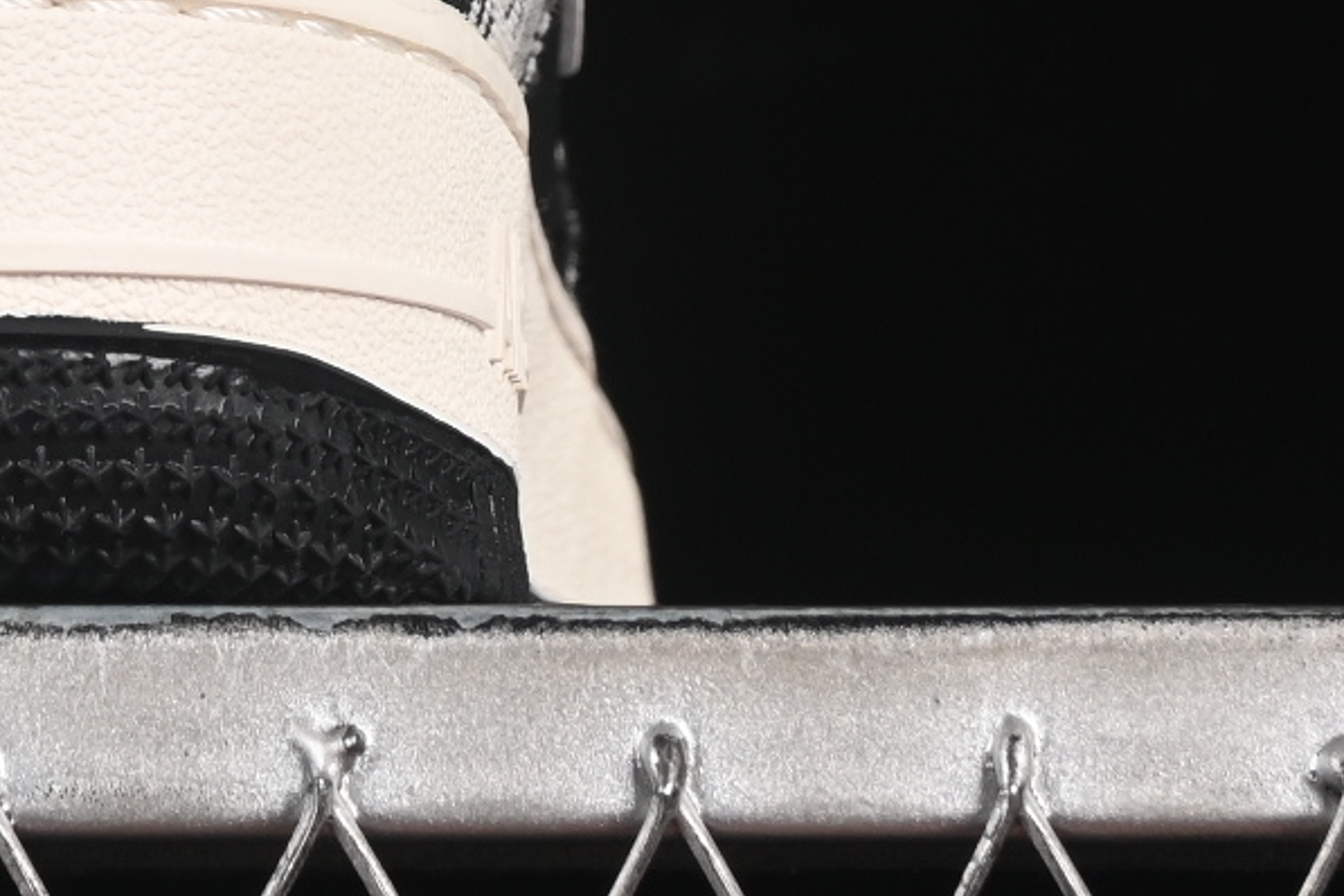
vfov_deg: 3.9
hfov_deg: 5.8
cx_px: -804
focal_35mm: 350
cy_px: -707
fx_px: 13066
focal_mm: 50
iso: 160
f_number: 7.1
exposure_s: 1/60
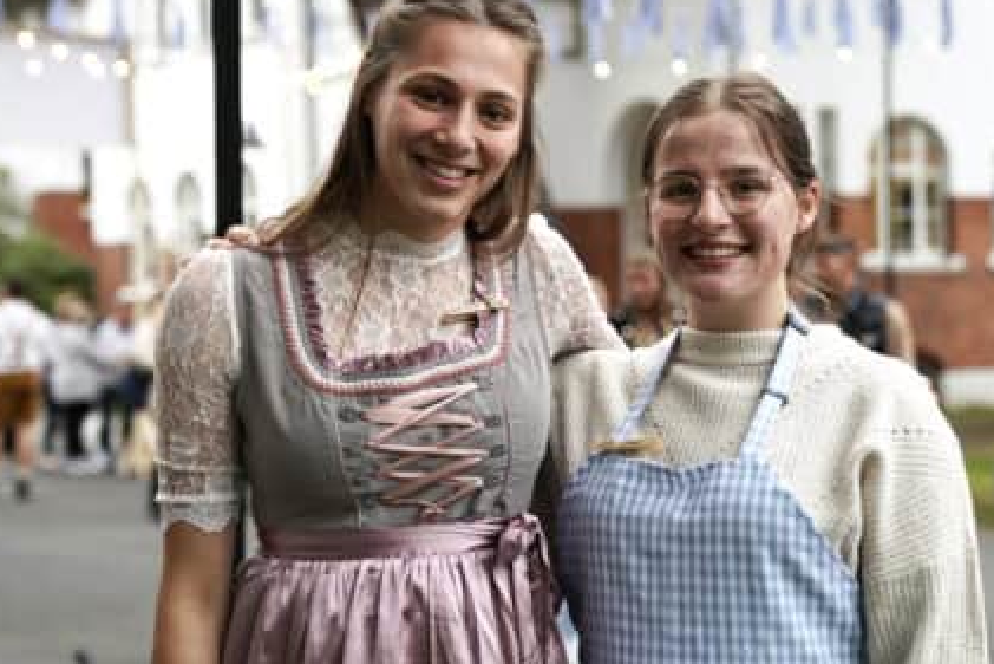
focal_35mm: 77
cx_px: 541
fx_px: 2127
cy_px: 385
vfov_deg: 17.7
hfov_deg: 26.3
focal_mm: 54
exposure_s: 1/400
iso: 640
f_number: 2.8
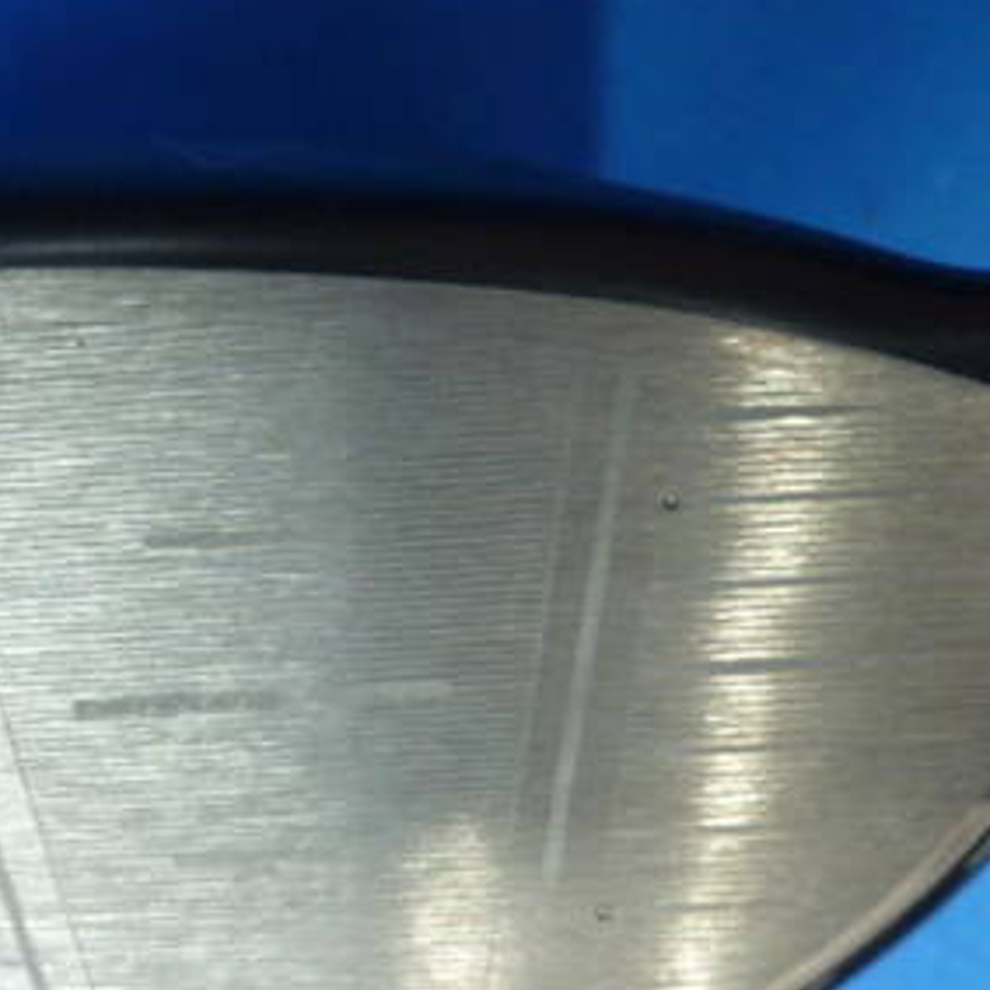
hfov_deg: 29.2
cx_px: 262
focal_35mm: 58
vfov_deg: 29.4
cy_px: 654
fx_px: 1877
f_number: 3
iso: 250
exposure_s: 1/30
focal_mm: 5.2
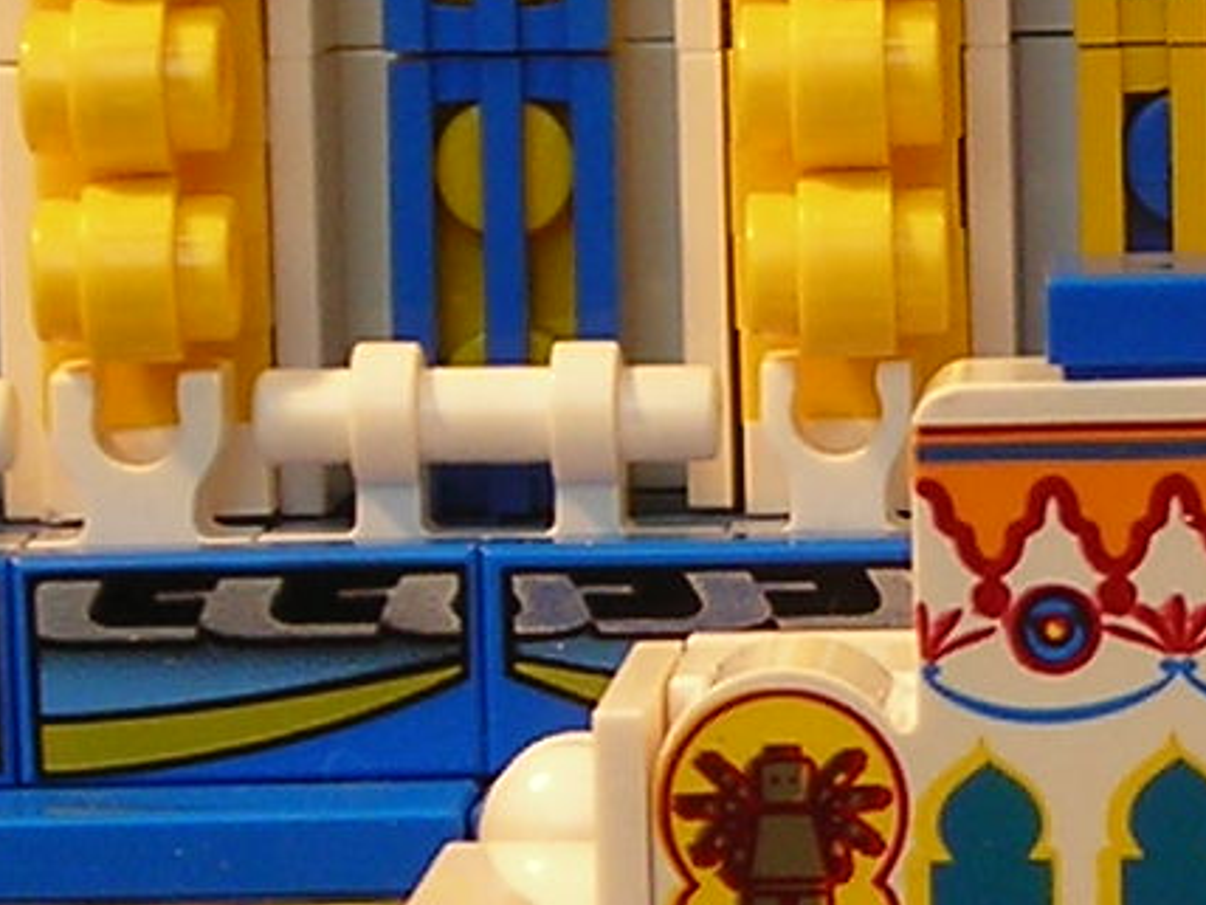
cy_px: 307
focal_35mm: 230
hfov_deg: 8.6
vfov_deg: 6.5
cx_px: 1051
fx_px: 8013
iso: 50
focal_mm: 6.3
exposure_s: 1/55
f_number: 3.2
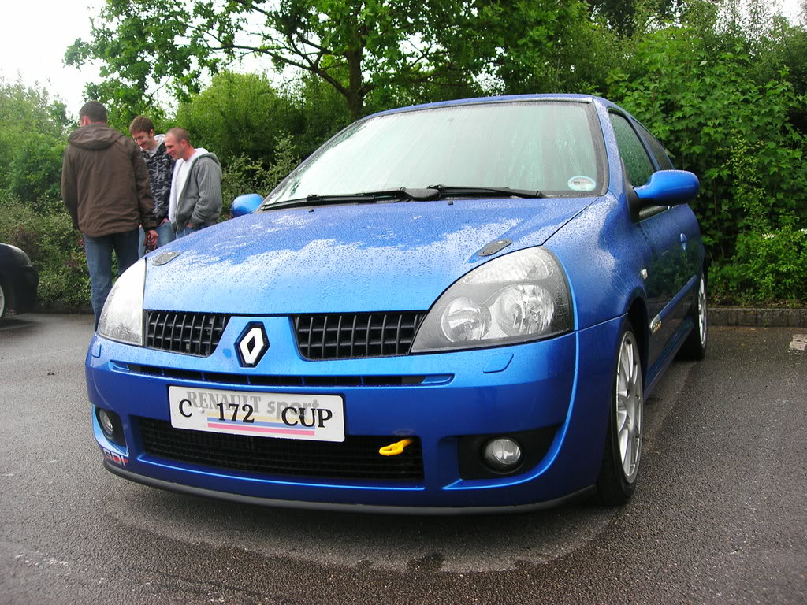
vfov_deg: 37.7
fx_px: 886
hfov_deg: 49.0
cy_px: 302
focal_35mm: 38
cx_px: 404
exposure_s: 1/30
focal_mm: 7.8
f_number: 2.8
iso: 64
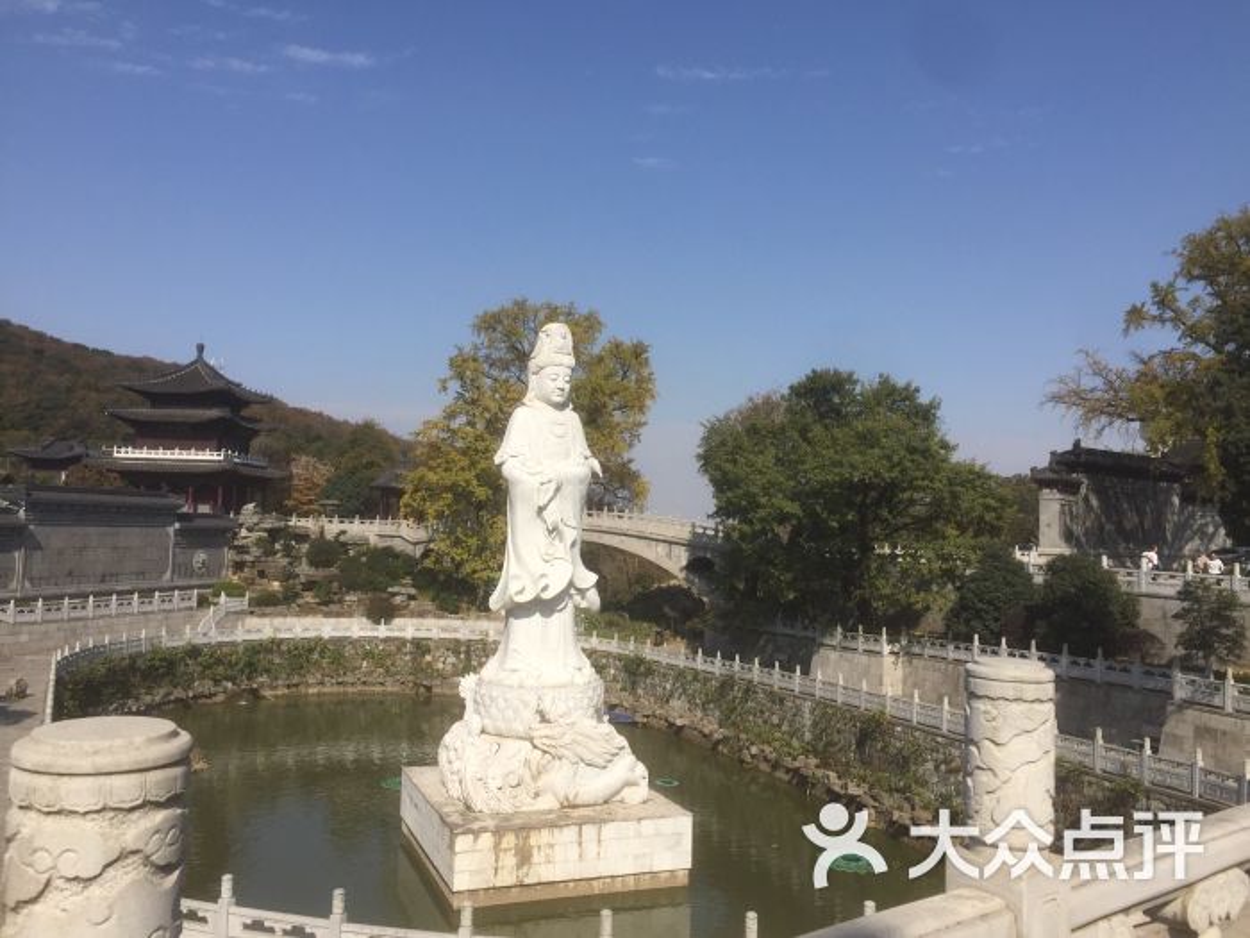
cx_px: 625
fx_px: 1047
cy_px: 469
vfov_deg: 48.2
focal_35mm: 29
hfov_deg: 61.7
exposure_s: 1/2825
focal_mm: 4.15
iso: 32
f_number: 2.2
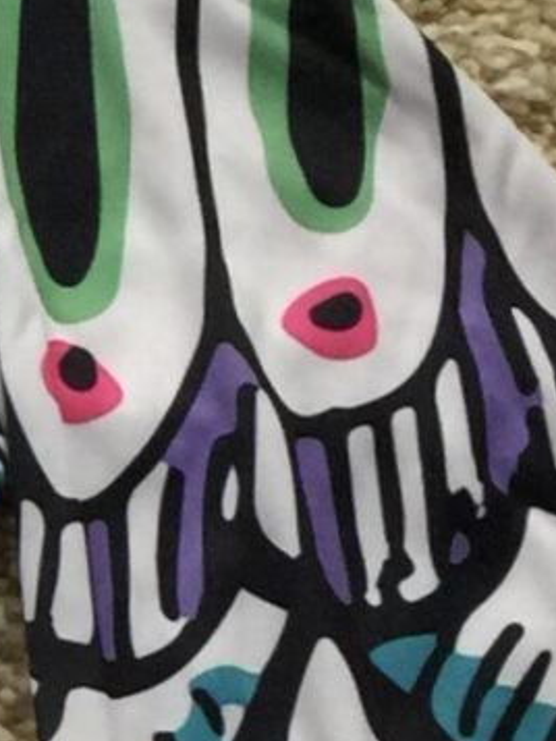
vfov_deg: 9.3
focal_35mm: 208
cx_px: -1260
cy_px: 1063
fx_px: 4452
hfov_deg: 6.4
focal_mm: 4.15
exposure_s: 1/40
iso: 32
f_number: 2.2
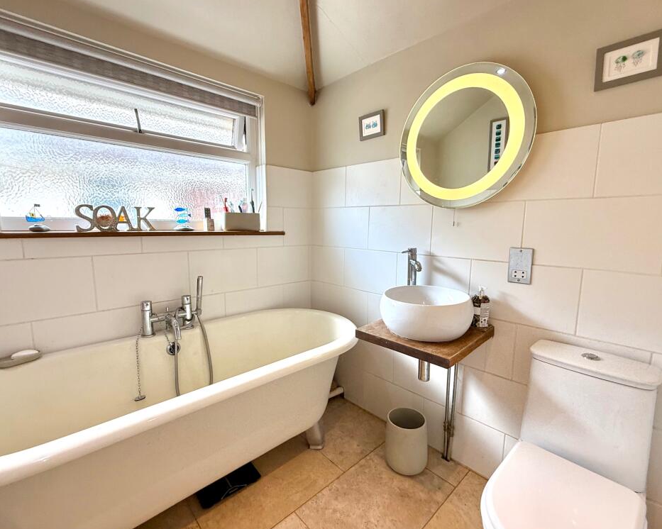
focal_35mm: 15
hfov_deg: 96.8
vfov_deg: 84.0
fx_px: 294
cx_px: 340
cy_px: 267
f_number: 2.2
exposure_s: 1/126
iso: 64
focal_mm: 2.22
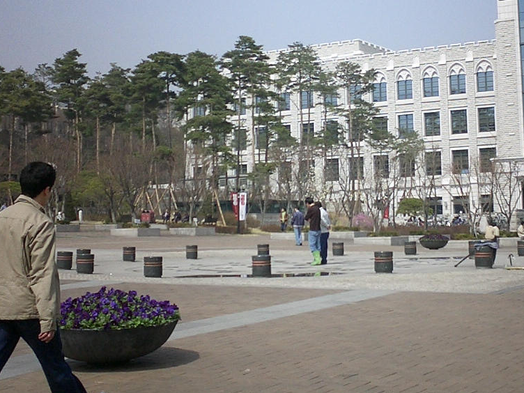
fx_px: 954
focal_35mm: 63
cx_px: 332
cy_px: 139
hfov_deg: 30.6
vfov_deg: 23.2
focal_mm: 5.6
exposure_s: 1/1250
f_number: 3.5
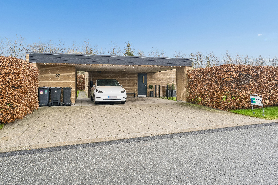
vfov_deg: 53.1
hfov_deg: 73.7
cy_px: 92
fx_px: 185
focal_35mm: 24
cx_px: 139
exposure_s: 1/125
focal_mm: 24
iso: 1000
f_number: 6.3
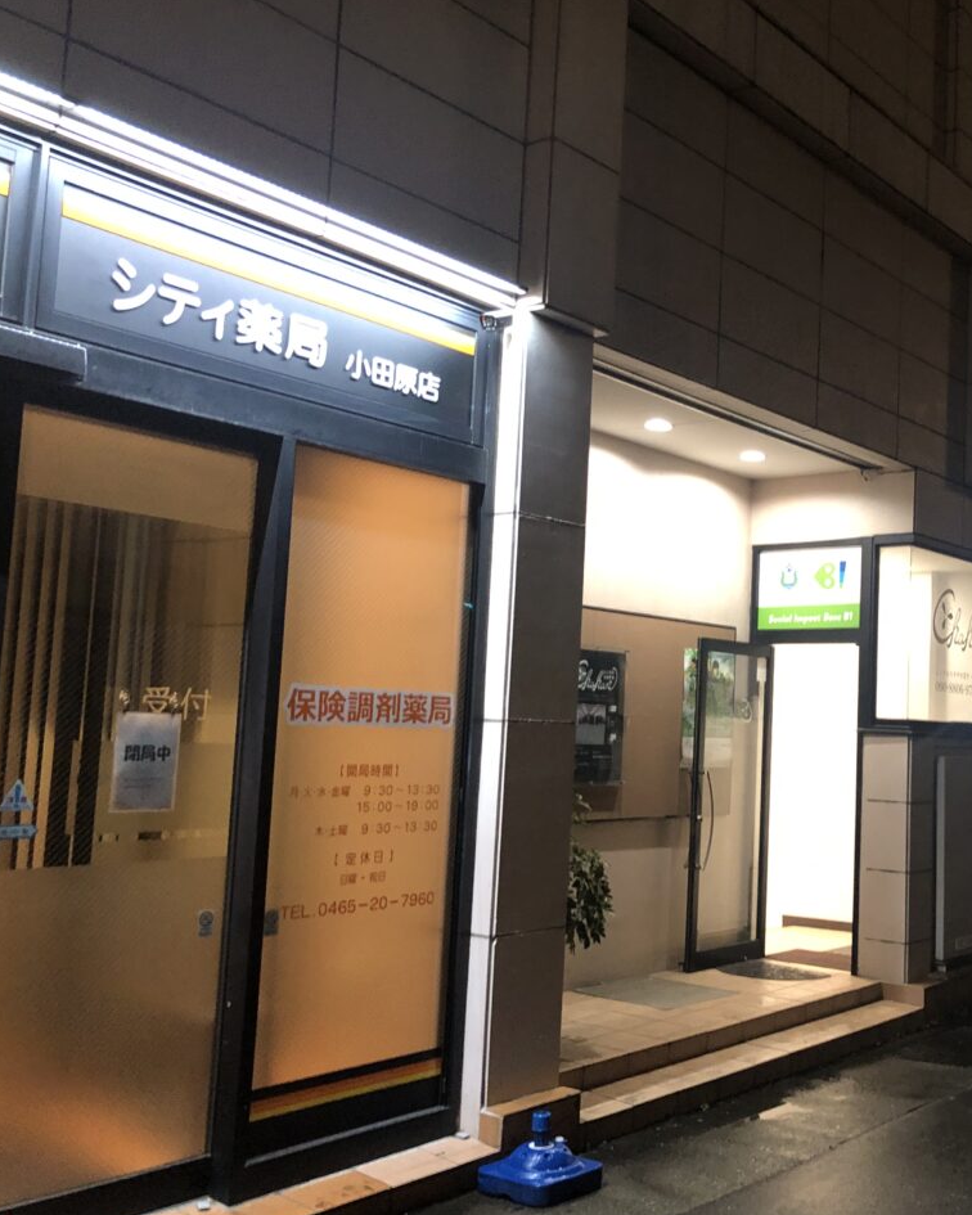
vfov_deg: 49.1
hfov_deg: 38.8
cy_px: 609
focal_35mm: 37
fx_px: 1330
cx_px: 757
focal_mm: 4
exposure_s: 1/11
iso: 100
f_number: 1.8
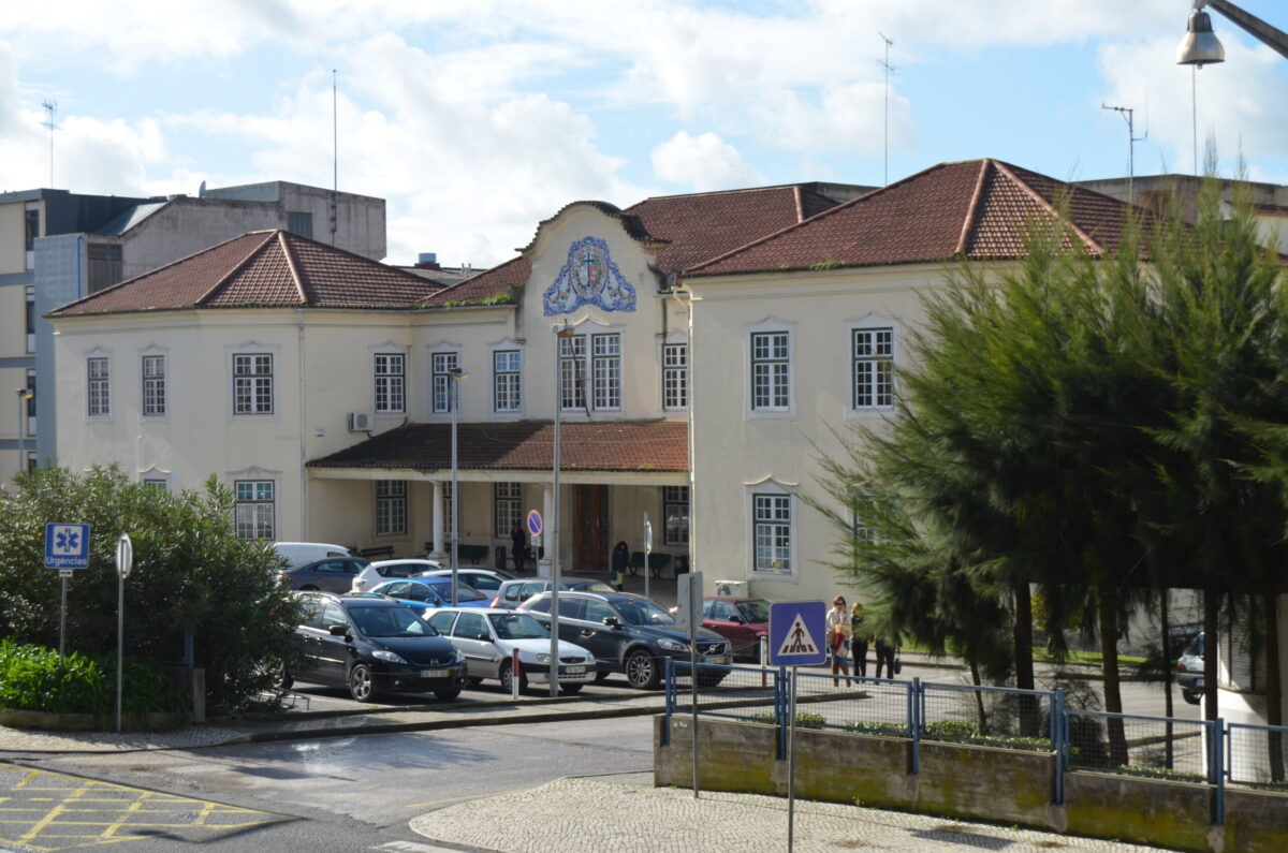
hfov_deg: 29.3
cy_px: 426
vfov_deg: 19.6
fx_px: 2464
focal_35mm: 69
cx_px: 644
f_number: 9
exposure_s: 1/320
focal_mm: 46
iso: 100
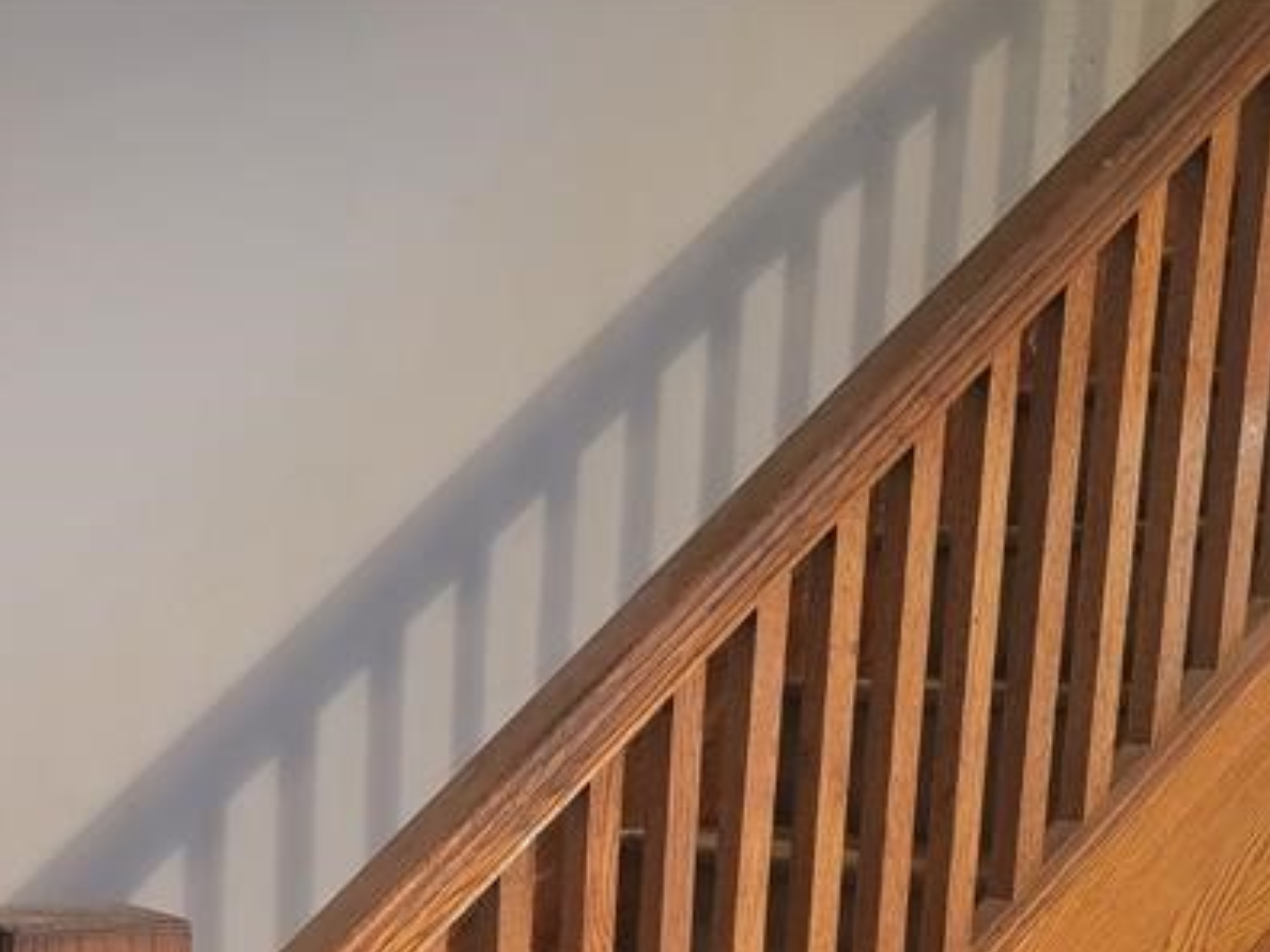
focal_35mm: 62
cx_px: 346
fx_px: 2275
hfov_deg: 30.8
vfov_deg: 21.5
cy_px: 1218
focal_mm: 6.7
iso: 640
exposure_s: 1/30
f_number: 1.8
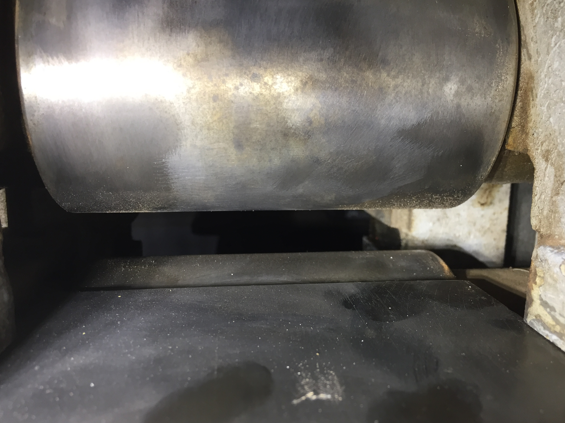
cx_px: 290
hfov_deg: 60.0
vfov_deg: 46.8
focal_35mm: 30
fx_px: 490
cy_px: 214
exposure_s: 1/40
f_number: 2.2
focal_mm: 4.15
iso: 40
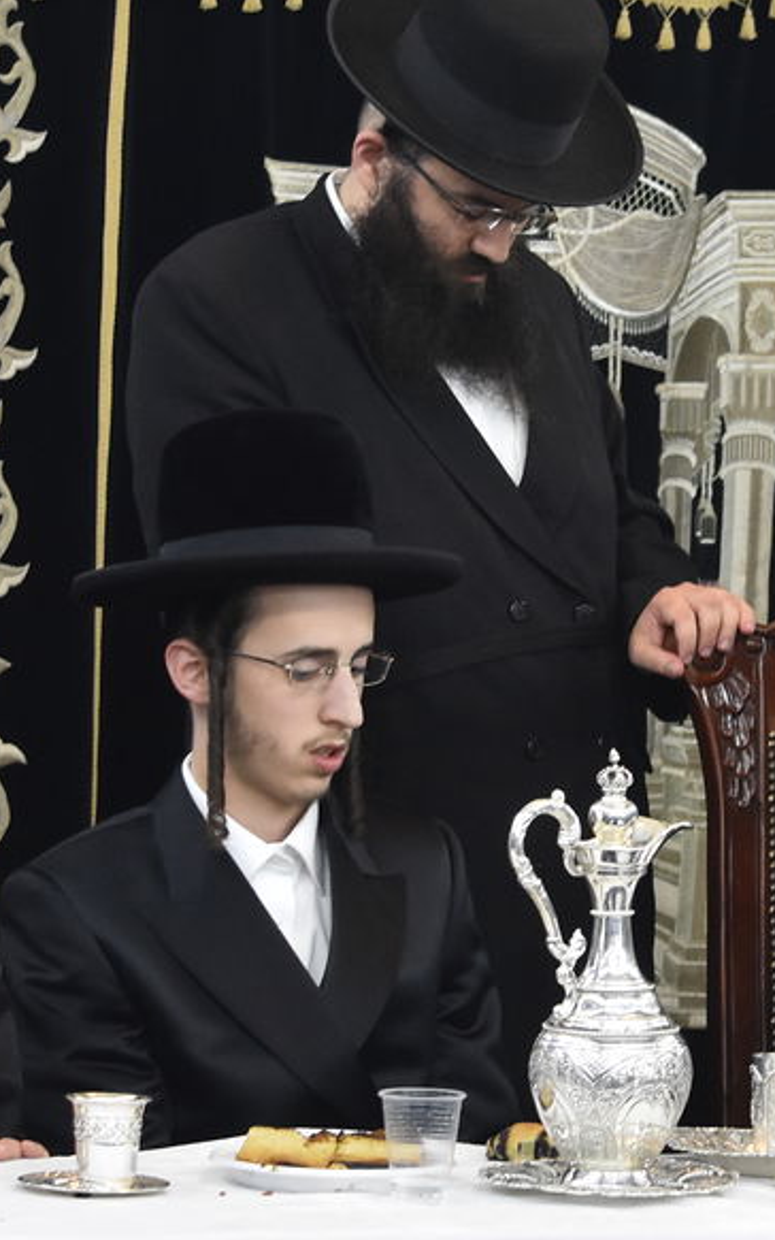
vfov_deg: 10.4
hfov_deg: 6.4
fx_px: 6831
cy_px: 737
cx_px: 1024
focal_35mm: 202
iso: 1600
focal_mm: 55
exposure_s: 1/80
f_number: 5.6
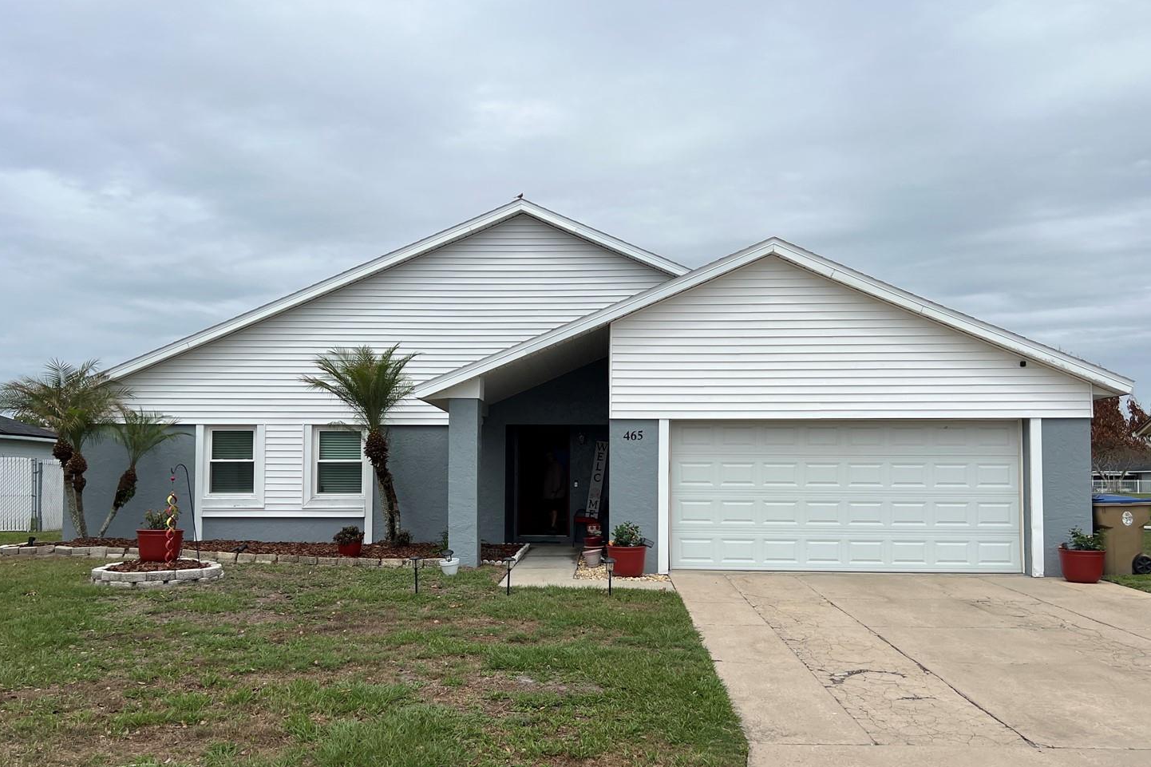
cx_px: 583
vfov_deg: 43.5
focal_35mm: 30
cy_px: 439
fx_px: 959
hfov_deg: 61.9
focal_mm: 5.7
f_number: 1.5
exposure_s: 1/9434
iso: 50
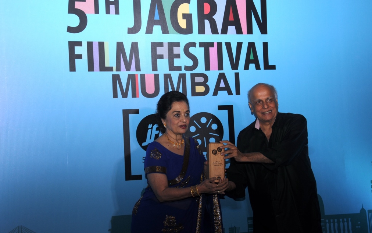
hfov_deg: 29.6
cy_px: 120
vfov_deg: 18.7
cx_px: 185
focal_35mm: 70
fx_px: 705
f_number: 6.3
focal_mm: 45
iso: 200
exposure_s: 1/100
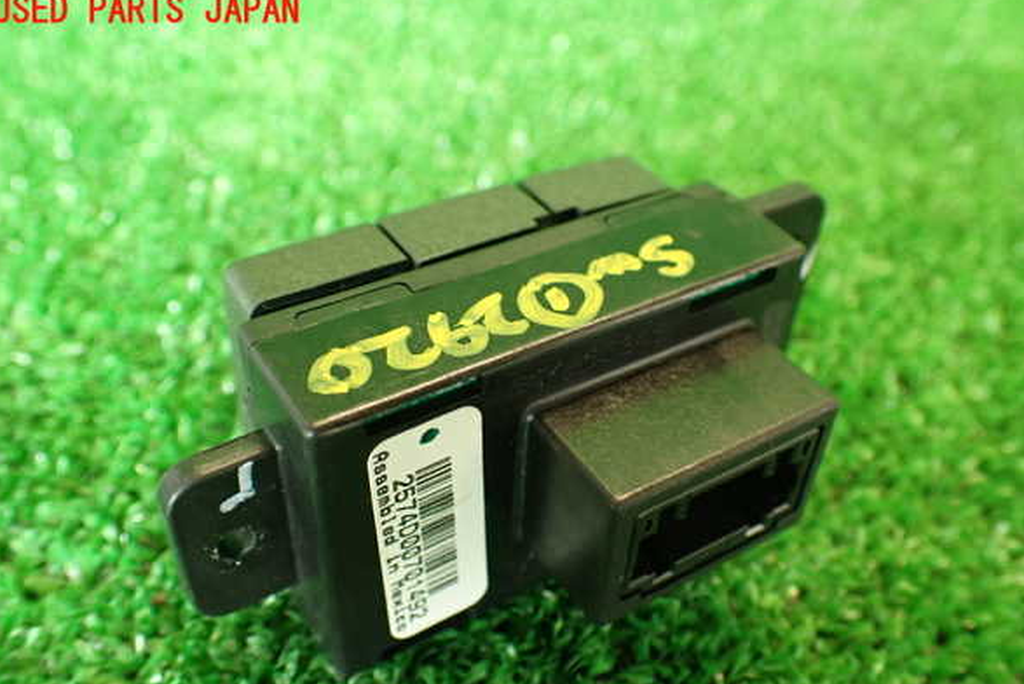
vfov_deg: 38.9
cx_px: 506
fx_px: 968
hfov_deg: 55.8
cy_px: 382
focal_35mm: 34
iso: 400
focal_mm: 5.79
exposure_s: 1/30
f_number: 2.4
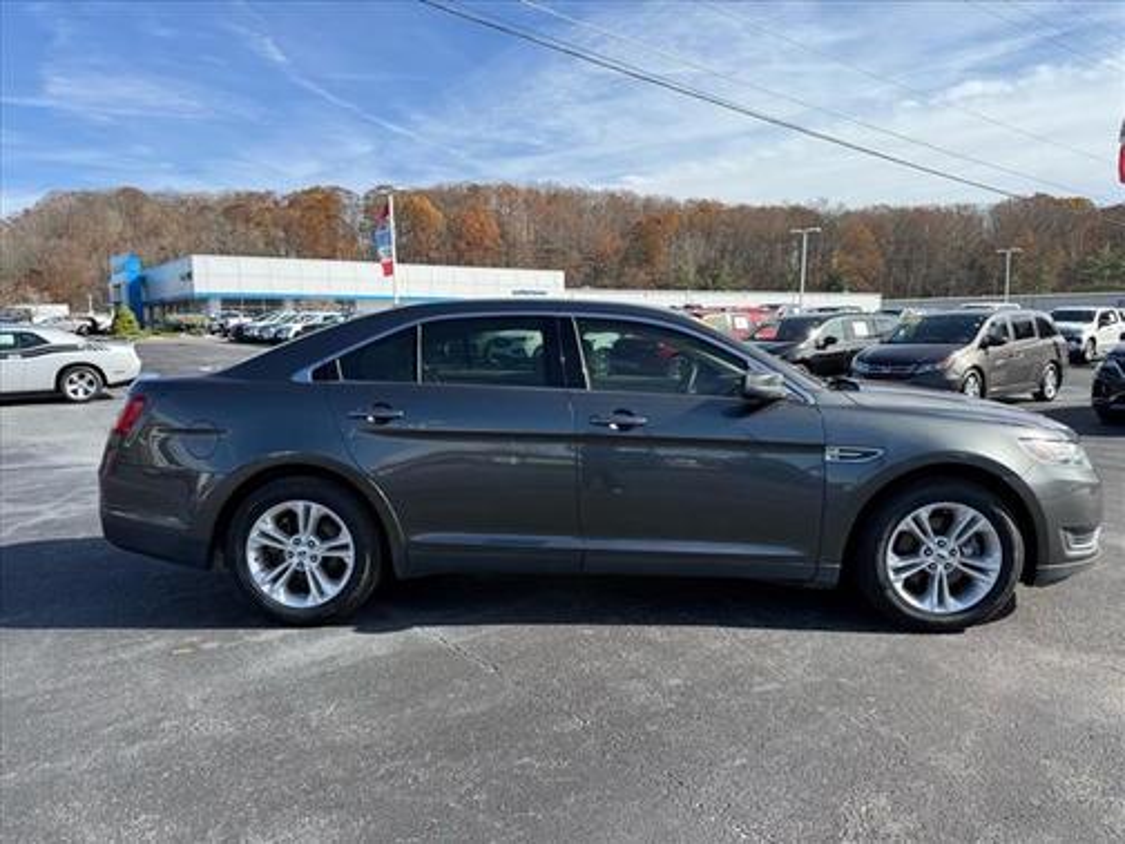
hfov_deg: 71.6
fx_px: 780
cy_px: 422
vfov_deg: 56.8
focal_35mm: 24
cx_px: 562
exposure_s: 1/1855
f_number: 1.78
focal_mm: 6.76
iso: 80
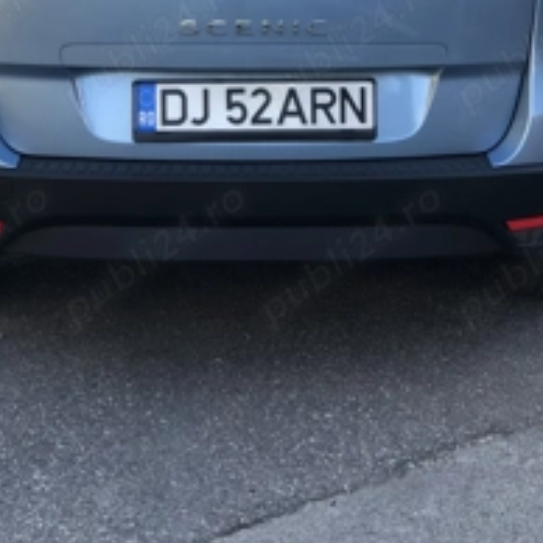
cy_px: 87
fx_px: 1686
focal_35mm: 95
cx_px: 252
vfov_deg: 18.1
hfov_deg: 18.3
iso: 16
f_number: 2.4
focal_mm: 6
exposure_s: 1/60
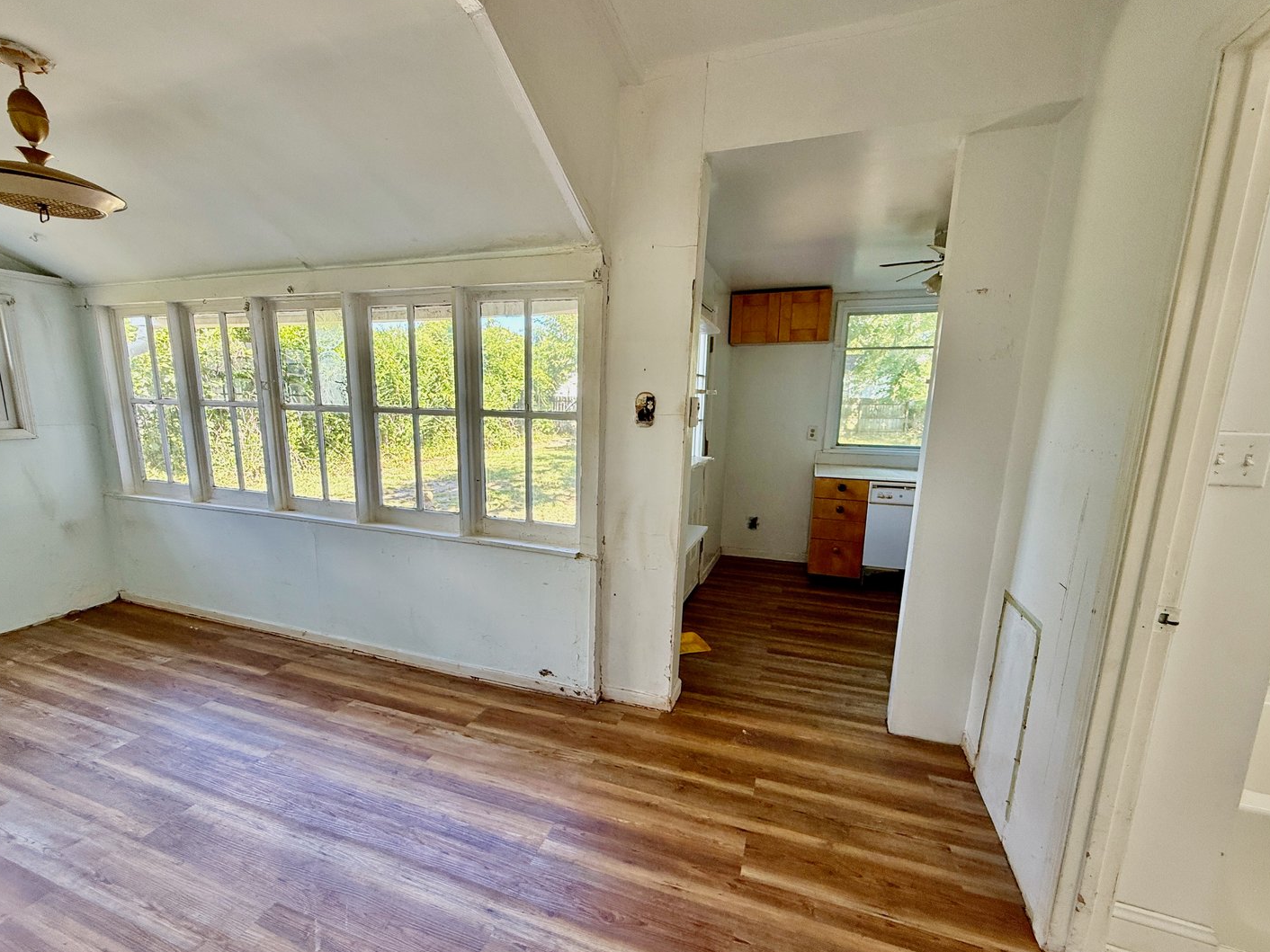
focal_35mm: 15
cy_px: 498
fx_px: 550
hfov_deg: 98.1
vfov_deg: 81.7
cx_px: 610
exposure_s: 1/99
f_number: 2.2
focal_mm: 2.22
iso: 100
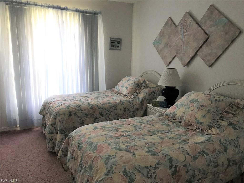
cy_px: 92
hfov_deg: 63.4
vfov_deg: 49.7
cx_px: 122
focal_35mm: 28
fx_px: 197
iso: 50
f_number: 1.8
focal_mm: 3.99
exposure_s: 1/15
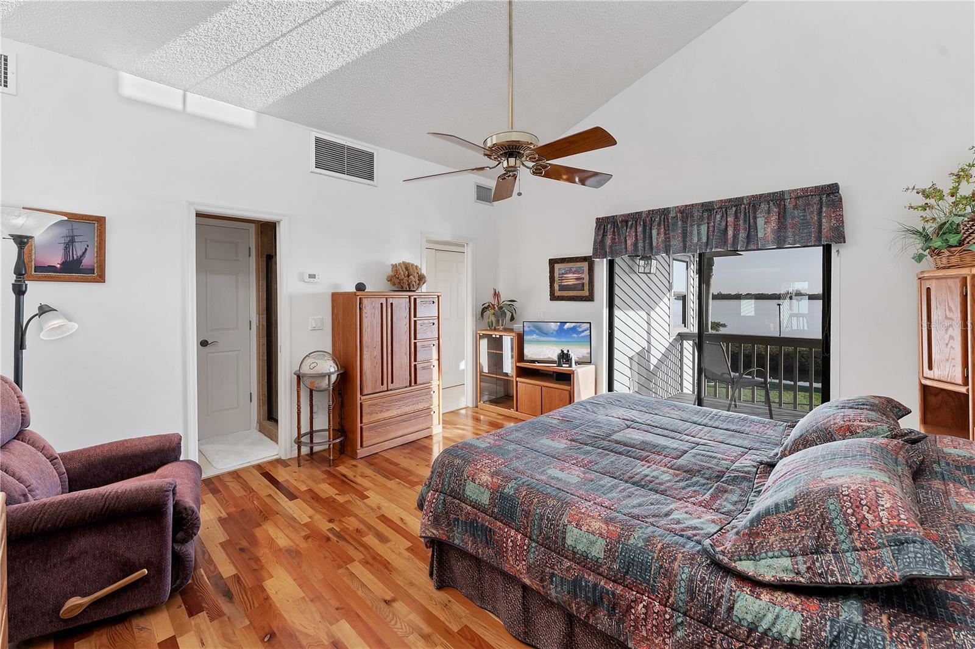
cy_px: 324
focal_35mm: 14
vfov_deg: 81.1
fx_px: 379
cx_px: 488
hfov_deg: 104.3
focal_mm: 14
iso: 400
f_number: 7.1
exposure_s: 1/50
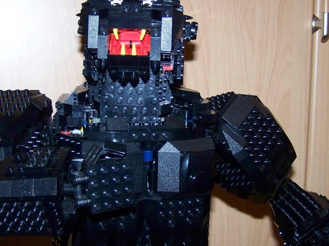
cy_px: 122
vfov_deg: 23.7
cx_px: 147
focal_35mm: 62
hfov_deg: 31.2
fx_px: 589
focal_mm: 6.3
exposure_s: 1/30
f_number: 2.8
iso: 200
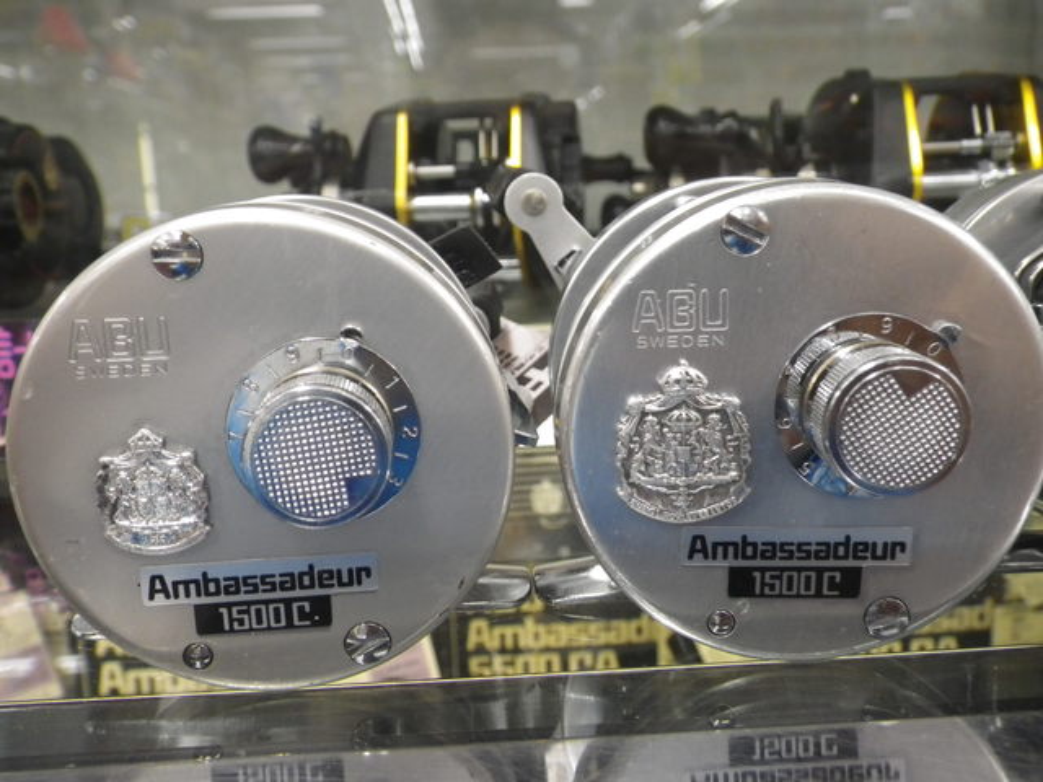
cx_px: 522
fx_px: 1024
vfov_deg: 41.8
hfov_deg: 54.0
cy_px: 391
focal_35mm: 34
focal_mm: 6.1
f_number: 3.8
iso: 320
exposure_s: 1/50
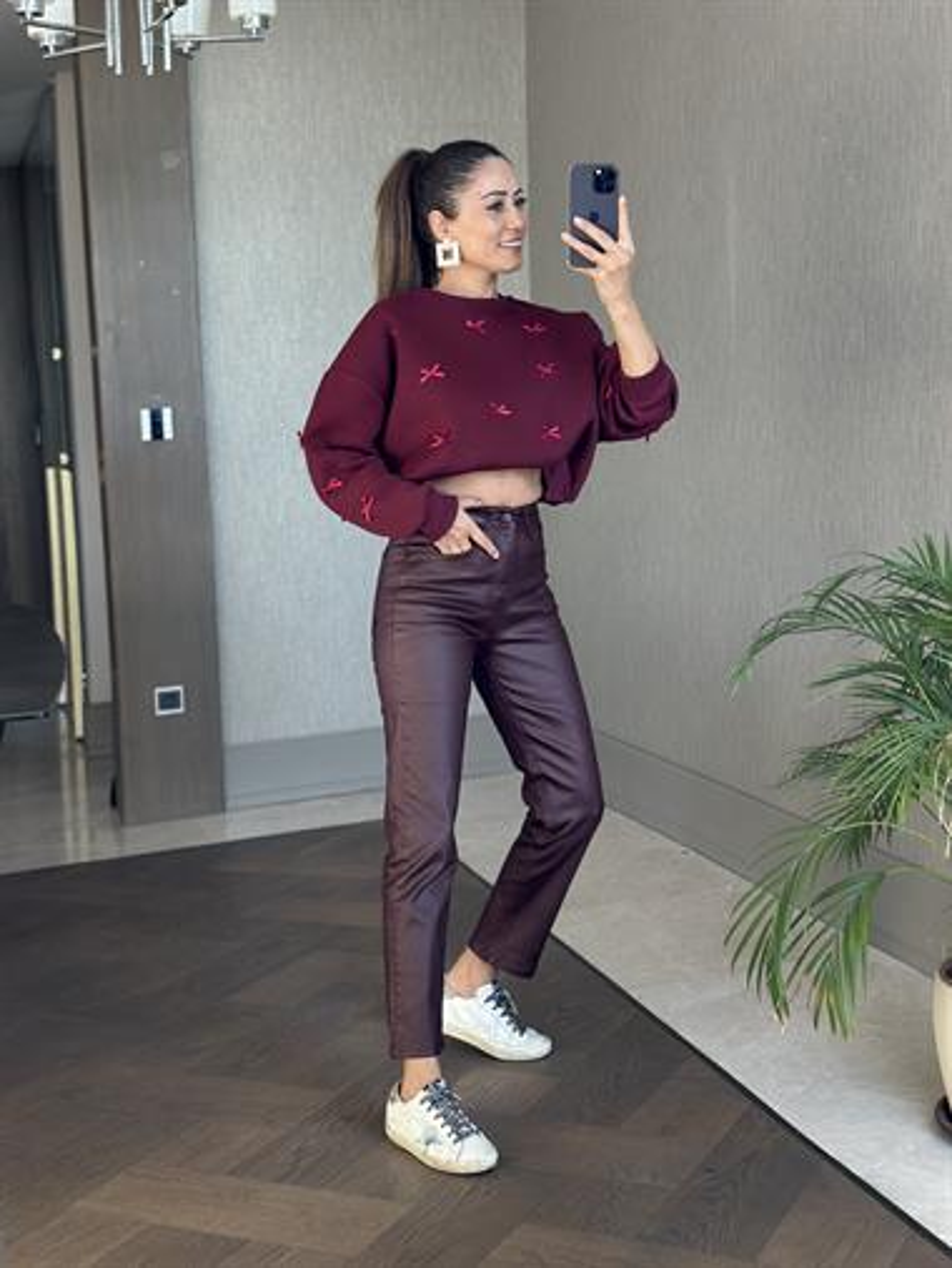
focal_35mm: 48
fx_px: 1759
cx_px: 476
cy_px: 634
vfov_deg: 39.6
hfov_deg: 30.3
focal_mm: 6.86
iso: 125
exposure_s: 1/117
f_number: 1.78
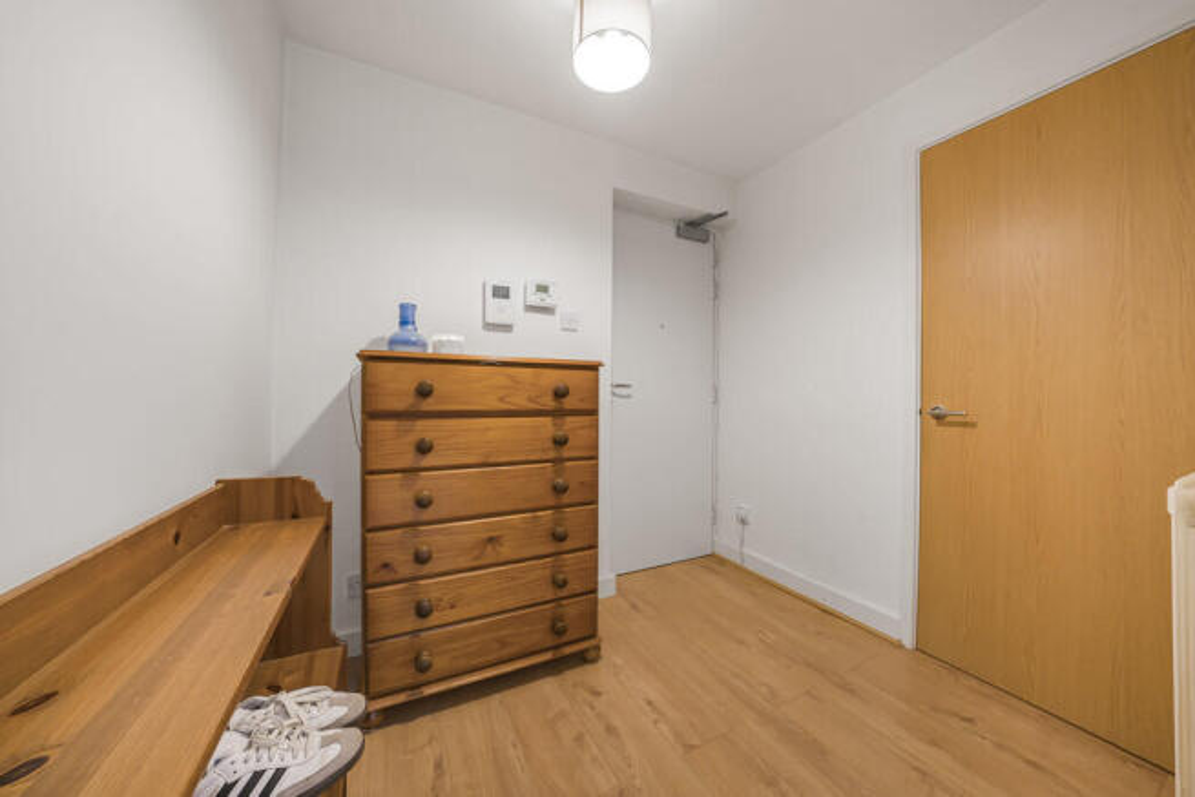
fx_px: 398
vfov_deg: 90.0
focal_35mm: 12
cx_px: 598
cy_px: 398
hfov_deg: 112.6
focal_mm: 12
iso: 320
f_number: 9
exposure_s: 1/3
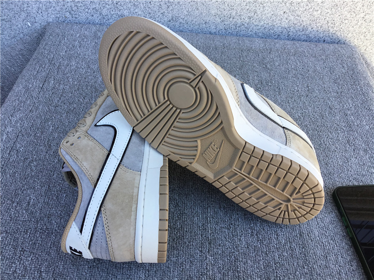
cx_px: 187
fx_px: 335
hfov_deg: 58.4
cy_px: 140
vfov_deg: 45.4
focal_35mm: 31
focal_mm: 3.3
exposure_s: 1/100
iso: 25
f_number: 2.4
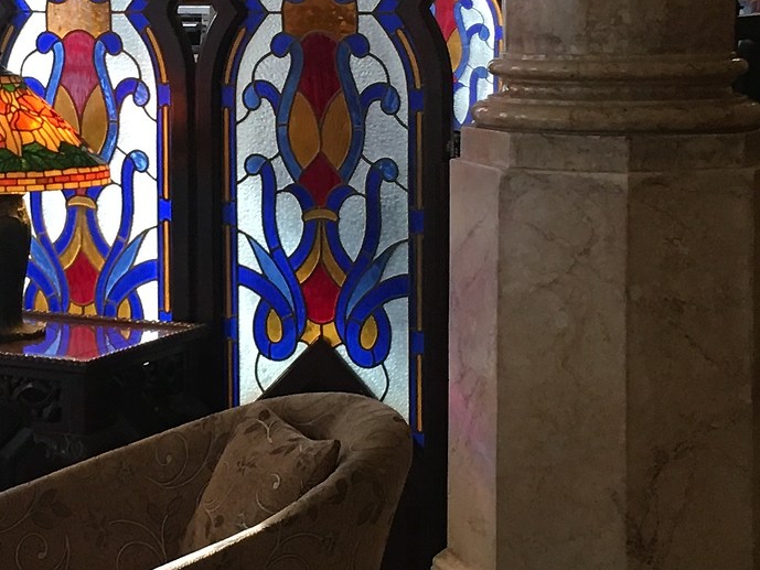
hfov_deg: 19.3
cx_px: 159
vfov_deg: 14.6
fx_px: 2218
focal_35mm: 101
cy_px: 189
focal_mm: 4.15
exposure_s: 1/30
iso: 80
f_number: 2.2
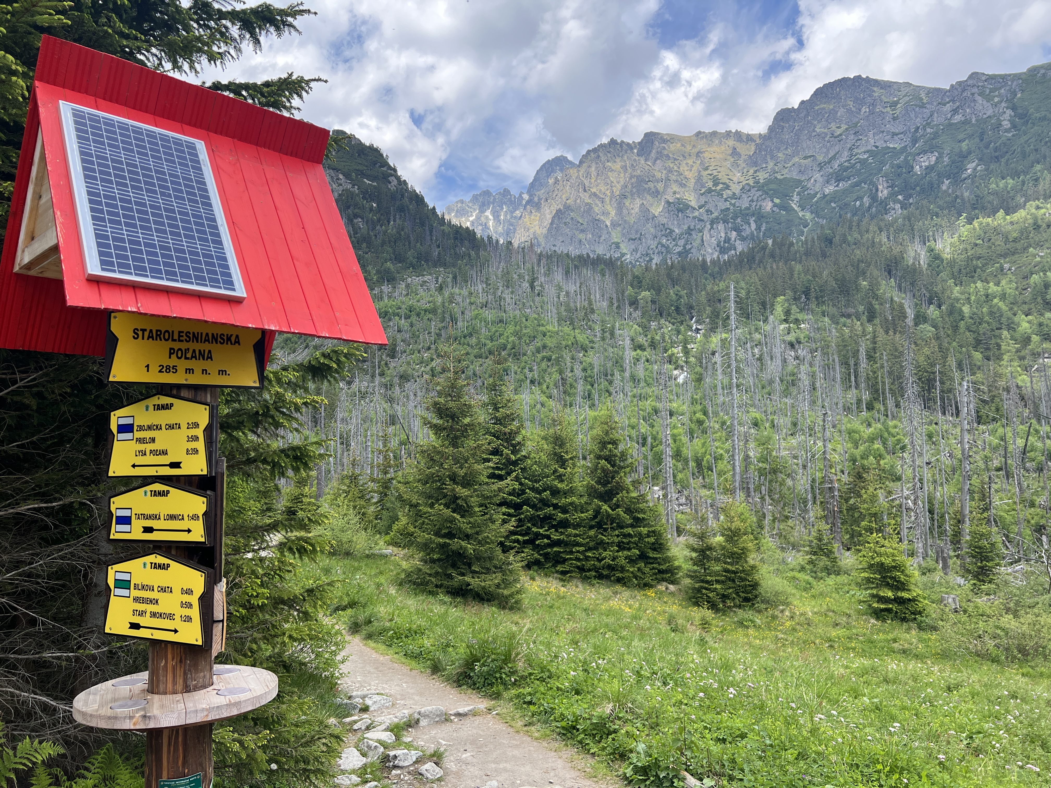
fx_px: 789
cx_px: 526
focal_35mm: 26
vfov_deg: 53.1
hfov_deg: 67.3
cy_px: 394
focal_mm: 5.7
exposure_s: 1/1252
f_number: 1.5
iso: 50
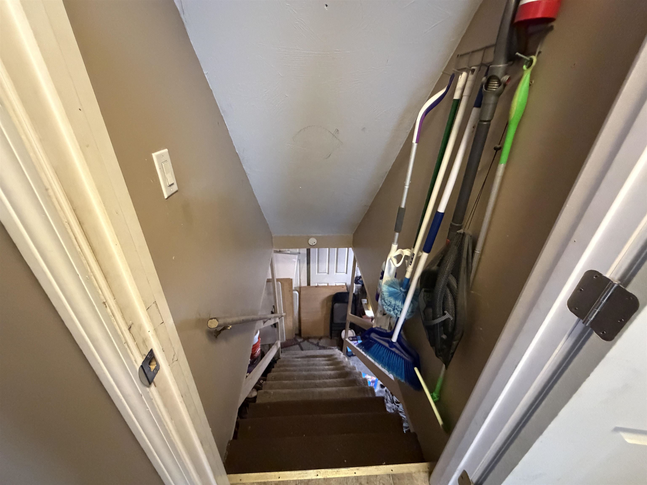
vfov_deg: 85.7
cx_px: 324
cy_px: 242
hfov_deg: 102.1
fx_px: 262
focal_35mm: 14
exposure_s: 1/60
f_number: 2.2
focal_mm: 2.22
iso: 1250
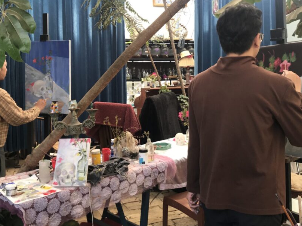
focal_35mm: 39
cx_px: 146
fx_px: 340
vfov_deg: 36.7
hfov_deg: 47.9
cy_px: 94
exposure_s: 1/100
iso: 32
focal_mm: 3.99
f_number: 1.8
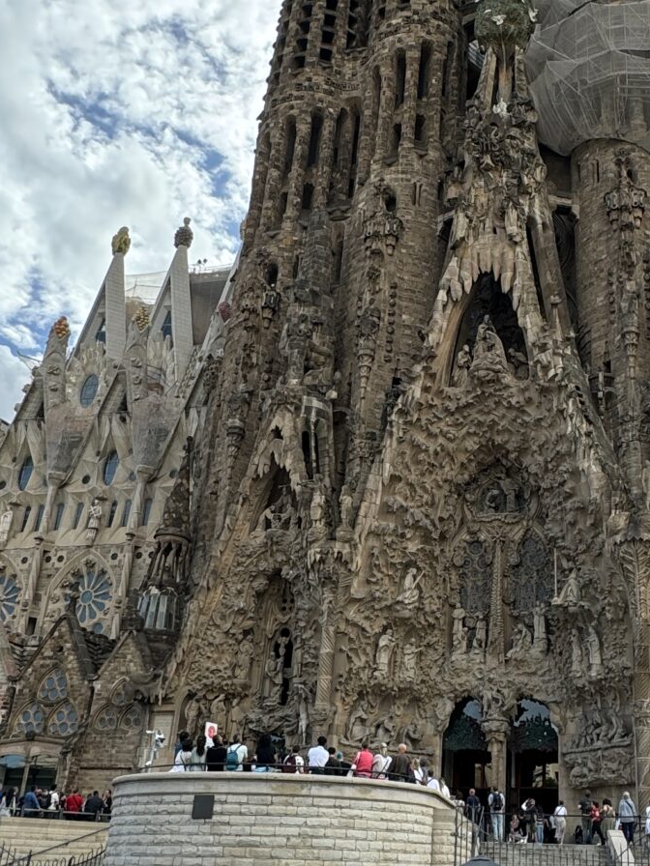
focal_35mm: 40
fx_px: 1001
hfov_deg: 35.2
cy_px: 433
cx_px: 488
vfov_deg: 46.8
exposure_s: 1/464
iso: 40
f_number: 2.2
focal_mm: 2.22
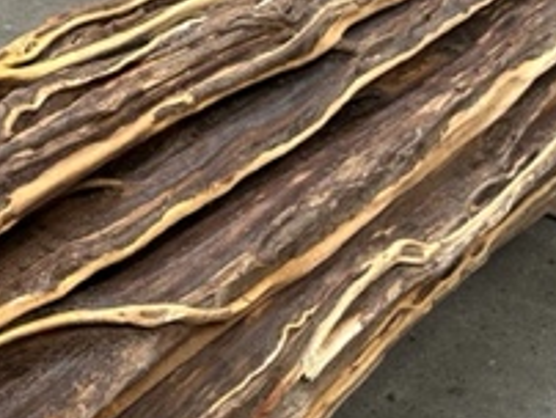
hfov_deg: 25.6
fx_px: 1222
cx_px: 245
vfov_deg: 19.3
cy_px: 322
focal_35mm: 76
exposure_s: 1/120
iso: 200
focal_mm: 6.86
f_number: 1.78
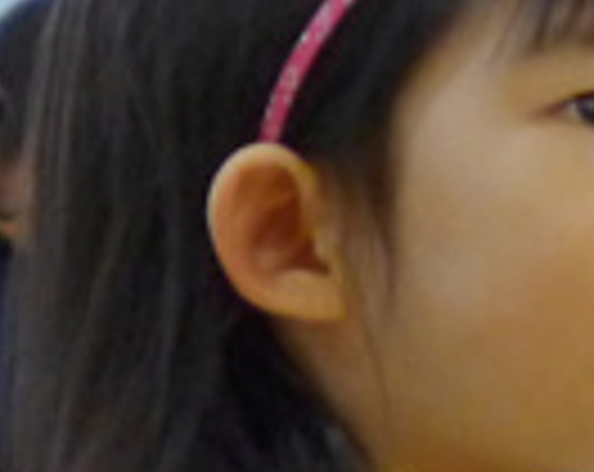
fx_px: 9367
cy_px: 805
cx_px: 1390
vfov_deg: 2.9
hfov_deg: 3.6
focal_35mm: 534
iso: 800
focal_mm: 17.7
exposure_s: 1/160
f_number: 2.3
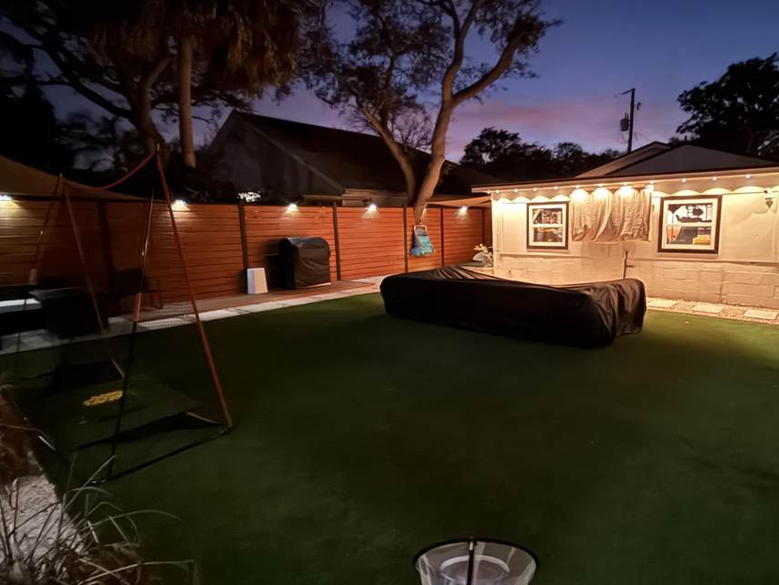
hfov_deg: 77.9
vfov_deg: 63.5
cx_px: 474
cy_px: 293
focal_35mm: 21
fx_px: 473
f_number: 2.2
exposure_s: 1/4
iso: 3200
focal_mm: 2.22
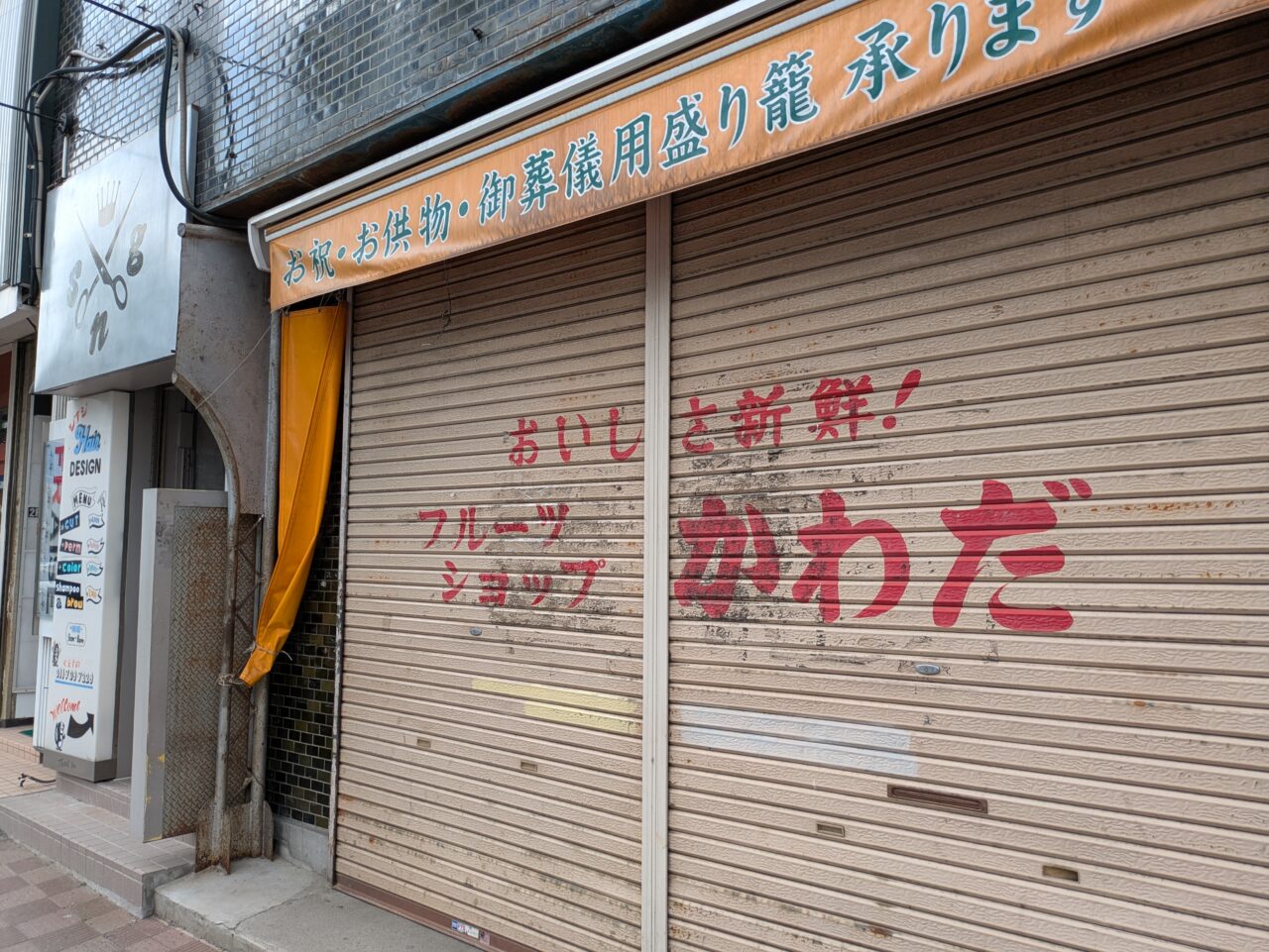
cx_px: 634
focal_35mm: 25
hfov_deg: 69.4
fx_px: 917
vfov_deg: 54.9
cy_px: 476
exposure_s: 1/487
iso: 48
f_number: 1.89
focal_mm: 5.43
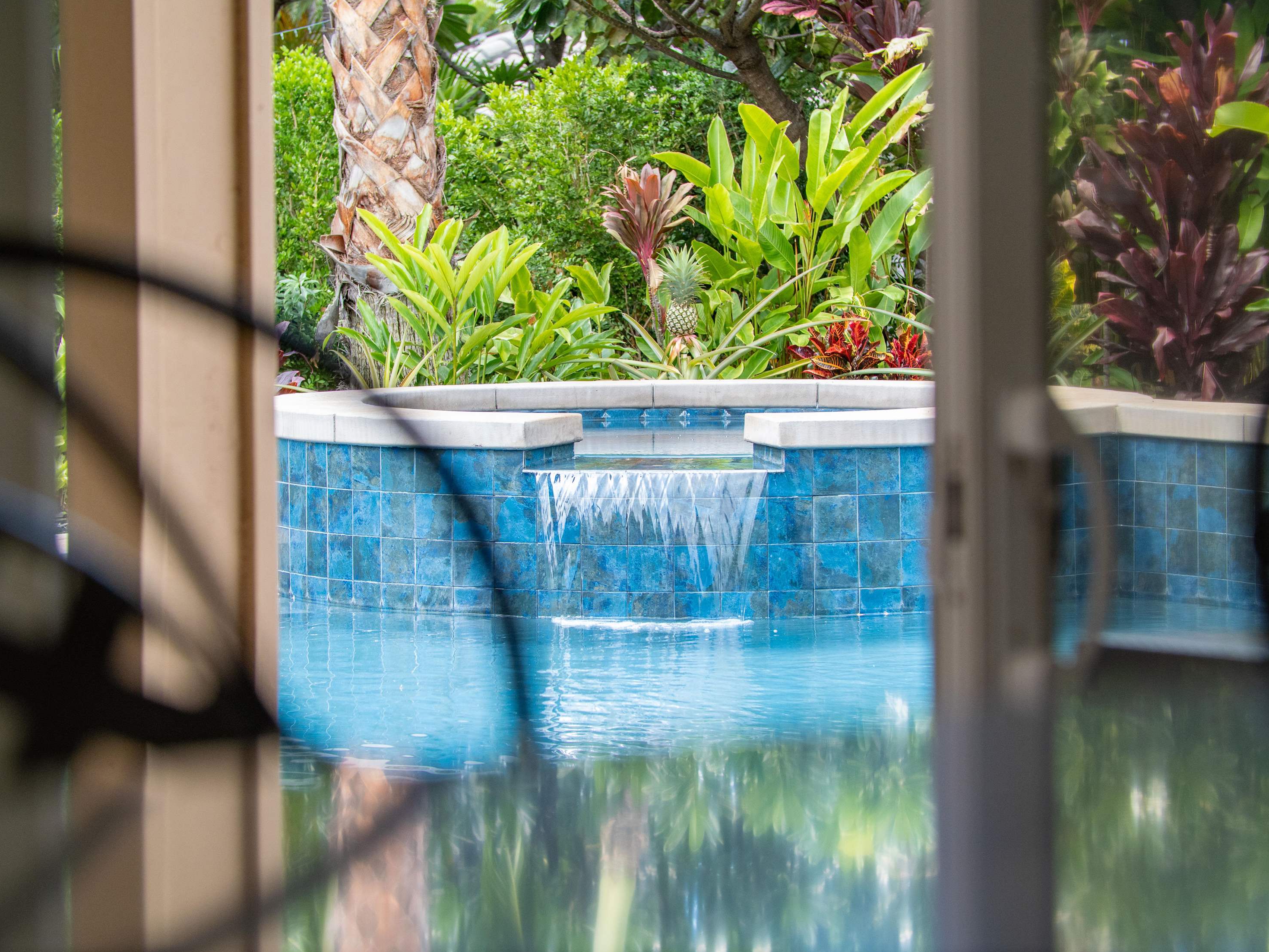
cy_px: 461
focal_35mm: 140
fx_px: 5132
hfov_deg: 14.1
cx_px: 620
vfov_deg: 10.6
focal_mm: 67
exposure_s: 1/160
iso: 400
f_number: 4
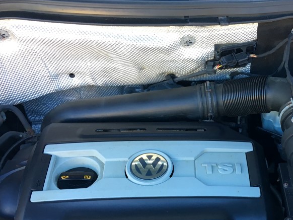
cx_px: 209
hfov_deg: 36.8
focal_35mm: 51
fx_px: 432
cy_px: 163
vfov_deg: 28.2
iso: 25
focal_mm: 4.15
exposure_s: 1/30
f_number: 2.2
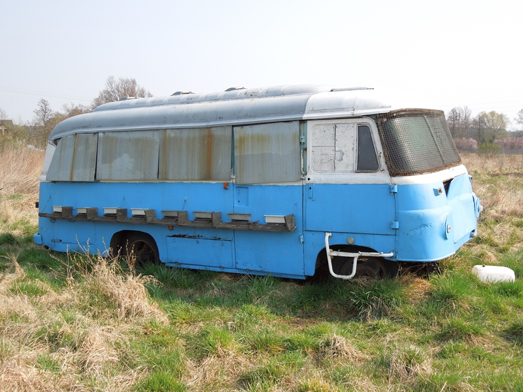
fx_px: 589
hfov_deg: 47.9
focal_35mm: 39
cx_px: 262
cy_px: 196
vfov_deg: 36.8
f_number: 3.8
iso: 100
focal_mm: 7
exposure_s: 1/400
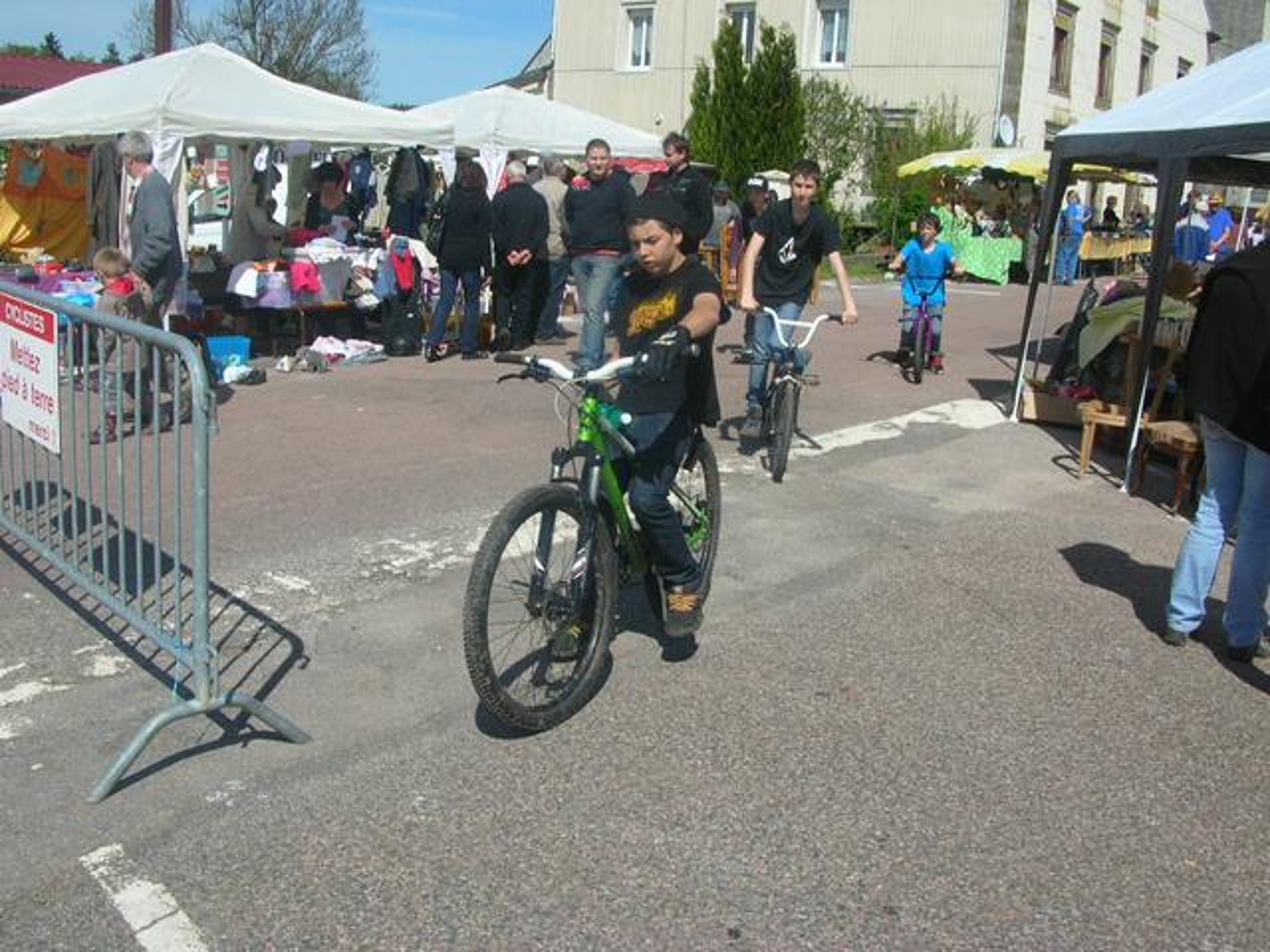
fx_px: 1284
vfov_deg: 40.7
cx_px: 635
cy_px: 476
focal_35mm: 35
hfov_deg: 52.6
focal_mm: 5.8
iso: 50
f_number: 5.6
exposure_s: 1/390
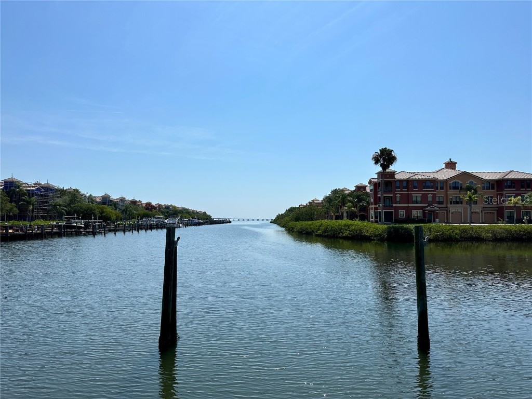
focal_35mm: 24
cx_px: 266
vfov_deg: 56.8
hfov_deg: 71.6
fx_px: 369
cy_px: 200
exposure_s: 1/12048
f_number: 1.78
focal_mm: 6.86
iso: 80
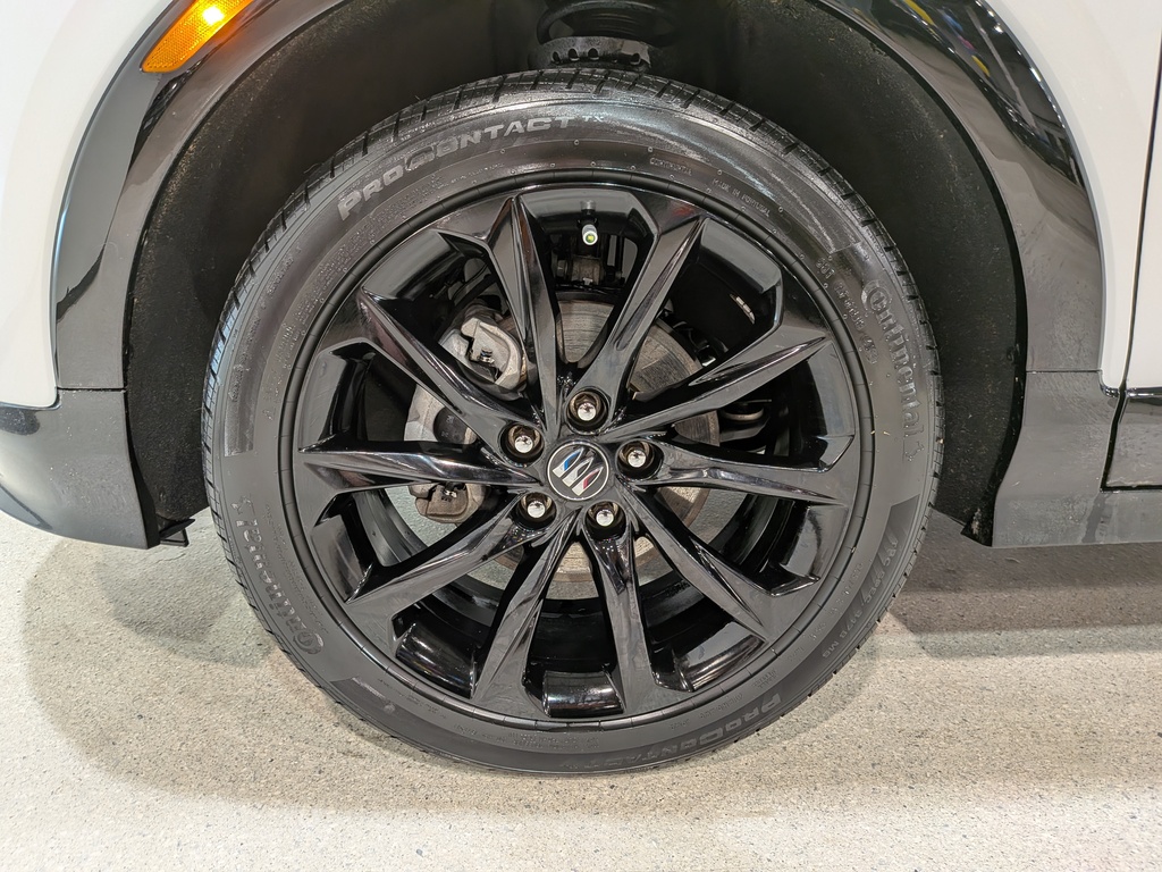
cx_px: 581
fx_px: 806
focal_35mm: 24
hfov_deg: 71.6
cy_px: 436
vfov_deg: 56.8
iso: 37
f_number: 1.7
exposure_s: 1/24
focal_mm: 4.53
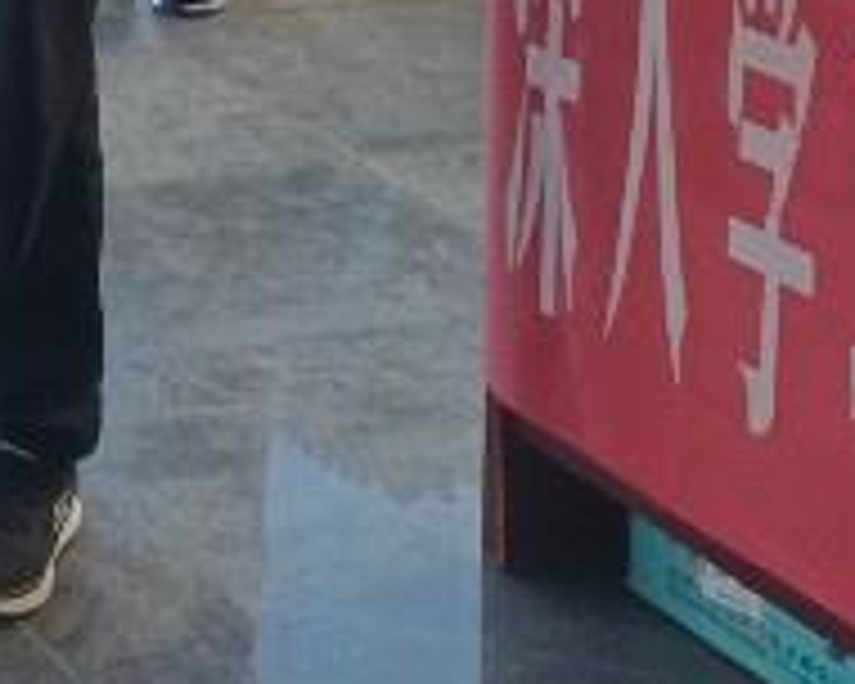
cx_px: -513
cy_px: -774
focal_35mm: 118
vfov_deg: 11.5
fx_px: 2986
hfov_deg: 14.9
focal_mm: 5.59
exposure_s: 1/100
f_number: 1.88
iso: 208
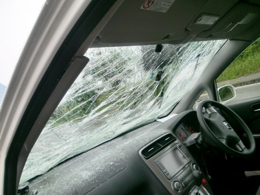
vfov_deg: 49.7
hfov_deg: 63.4
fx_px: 210
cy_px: 98
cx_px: 130
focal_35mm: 28
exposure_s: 1/400
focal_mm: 4.65
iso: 64
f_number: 2.6
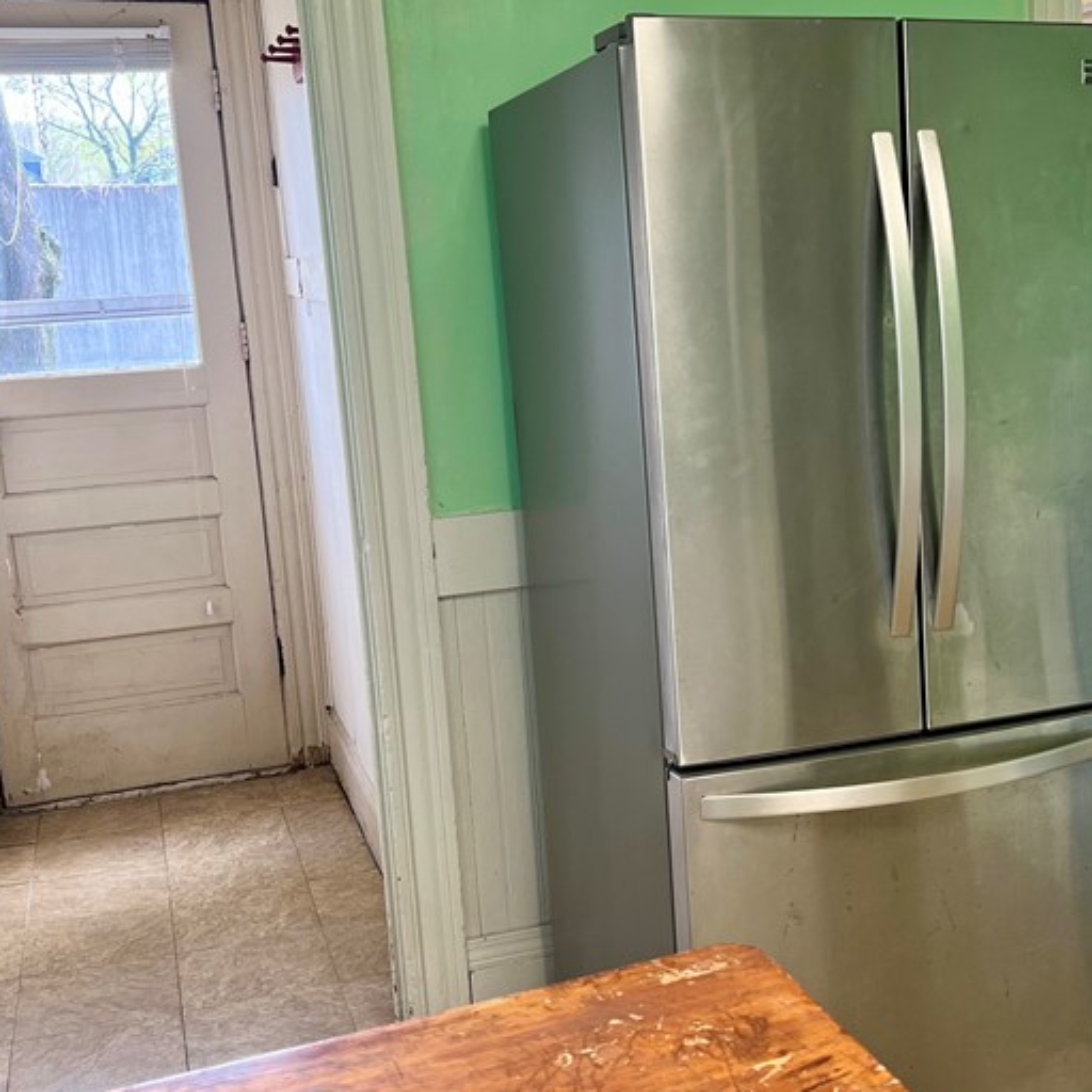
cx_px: 759
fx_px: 1642
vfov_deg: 36.8
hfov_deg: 36.3
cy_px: 540
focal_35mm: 46
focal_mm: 5.7
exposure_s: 1/120
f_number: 1.5
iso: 80
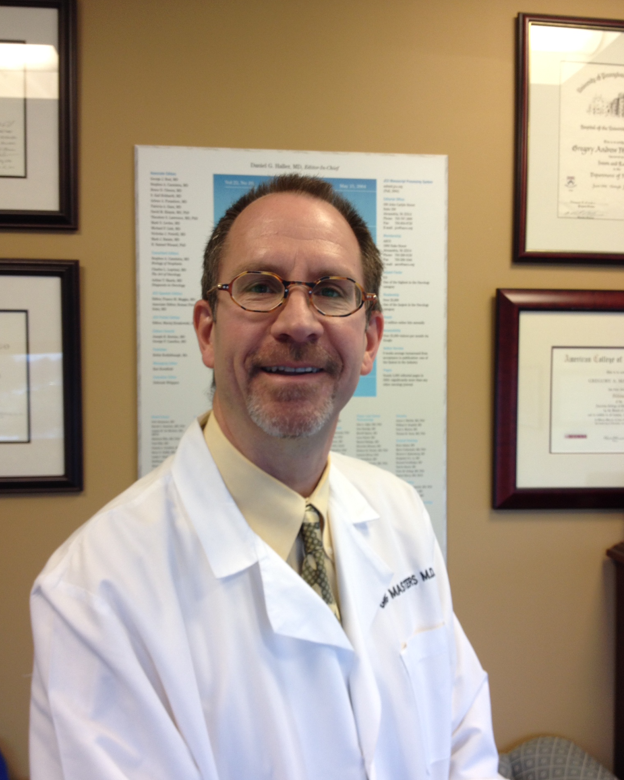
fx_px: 854
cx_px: 309
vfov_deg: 49.0
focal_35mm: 37
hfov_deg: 40.1
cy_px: 419
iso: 50
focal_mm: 4.28
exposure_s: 1/30
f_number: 2.4
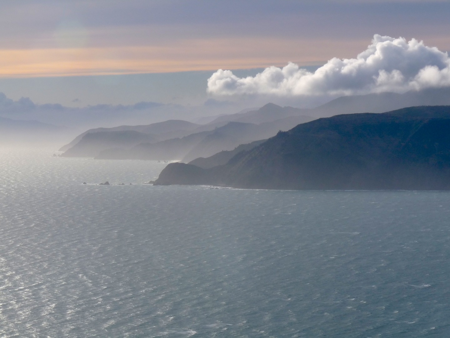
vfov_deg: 12.7
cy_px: 169
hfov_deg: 16.8
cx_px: 225
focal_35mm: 117
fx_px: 1521
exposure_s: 1/500
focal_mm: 20.8
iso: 100
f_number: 8
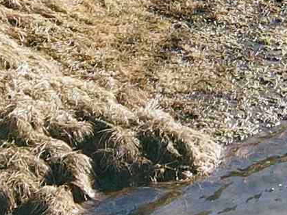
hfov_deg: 11.1
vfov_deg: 8.0
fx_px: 1459
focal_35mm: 176
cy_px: -229
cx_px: 325
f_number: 2.8
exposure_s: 1/200
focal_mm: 4.5
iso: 100
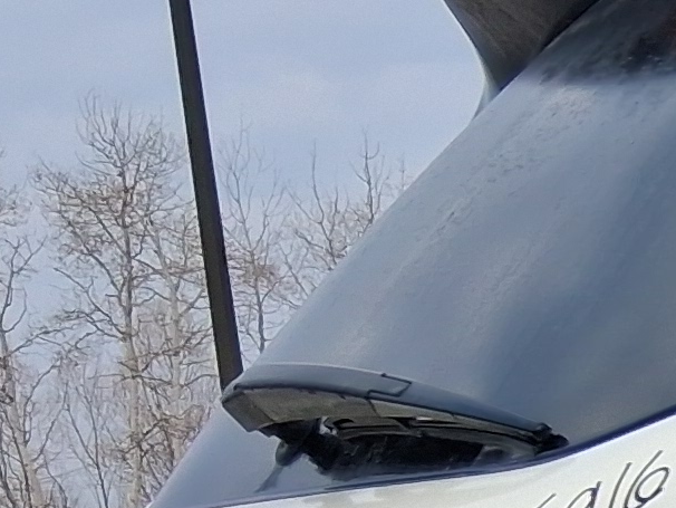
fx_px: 3419
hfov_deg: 8.8
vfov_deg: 8.0
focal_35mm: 175
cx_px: 2157
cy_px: 1137
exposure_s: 1/196
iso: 25
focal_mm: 3.98
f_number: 1.8
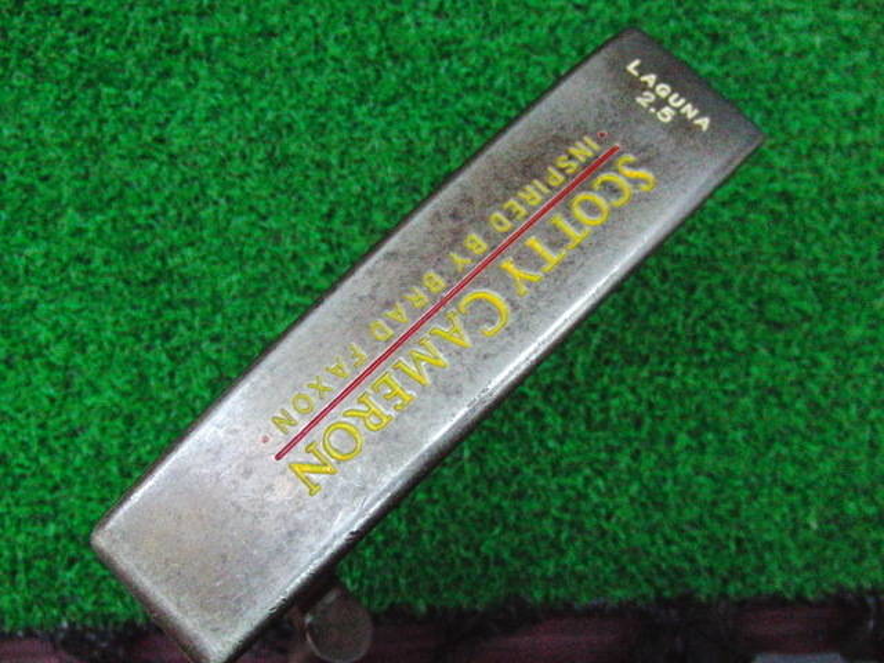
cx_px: 442
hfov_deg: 50.1
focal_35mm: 37
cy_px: 332
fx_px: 945
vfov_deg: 38.7
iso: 3200
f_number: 3.6
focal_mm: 6.42
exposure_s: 1/320
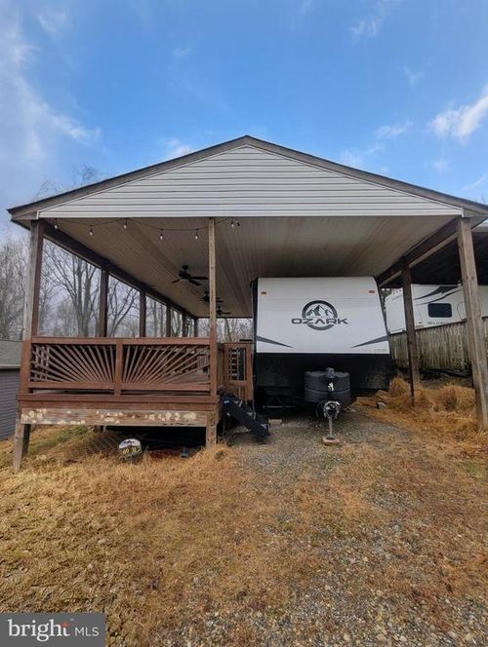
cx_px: 244
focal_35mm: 16
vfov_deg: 94.4
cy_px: 324
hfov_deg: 78.2
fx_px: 300
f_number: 2.2
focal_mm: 2.35
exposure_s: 1/710
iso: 51
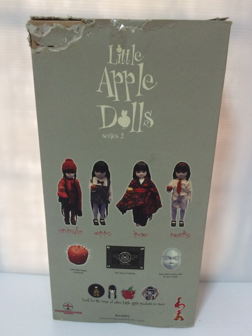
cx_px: 125
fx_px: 291
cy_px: 173
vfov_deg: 60.0
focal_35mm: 30
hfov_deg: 46.8
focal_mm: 4.15
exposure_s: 1/20
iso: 320
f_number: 2.2
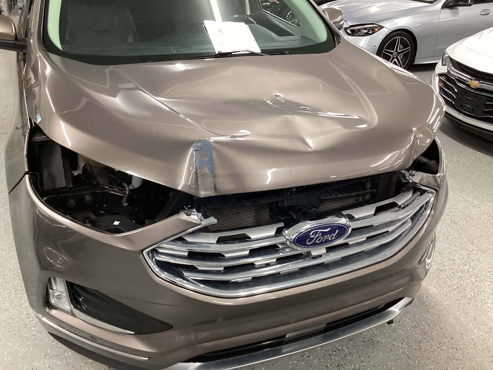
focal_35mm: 31
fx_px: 442
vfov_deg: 45.4
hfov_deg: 58.4
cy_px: 185
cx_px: 246
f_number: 2.4
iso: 250
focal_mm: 3.3
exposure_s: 1/40
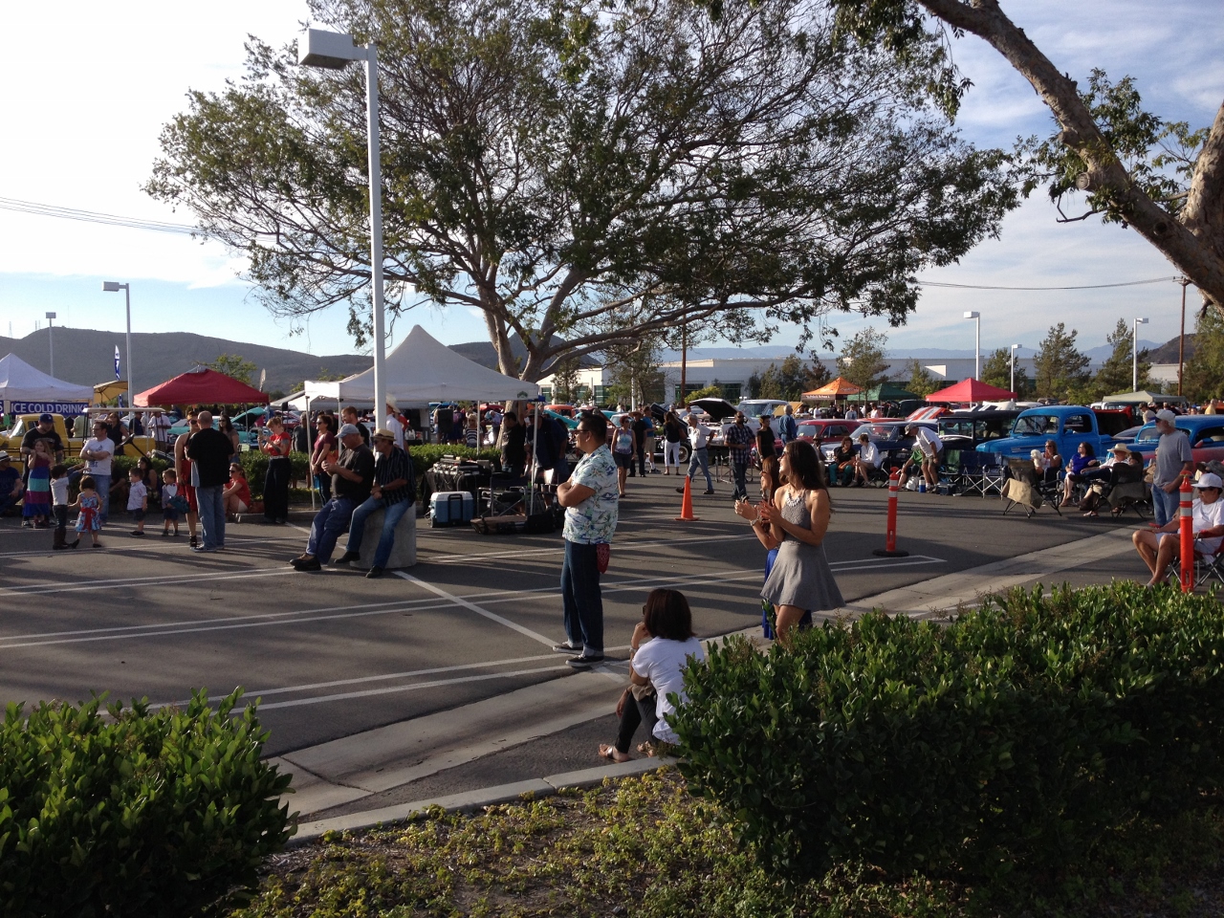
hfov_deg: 52.6
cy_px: 459
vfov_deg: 40.7
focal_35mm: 35
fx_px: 1238
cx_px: 612
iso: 50
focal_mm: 4.28
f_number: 2.4
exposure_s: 1/986
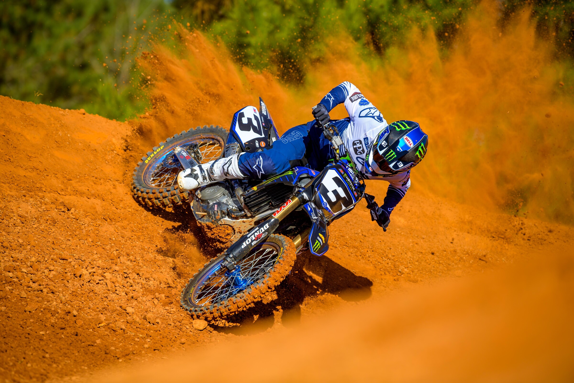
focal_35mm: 200
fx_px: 3189
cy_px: 192
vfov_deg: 6.9
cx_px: 287
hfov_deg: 10.3
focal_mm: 200
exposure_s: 1/1600
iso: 64
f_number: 3.5
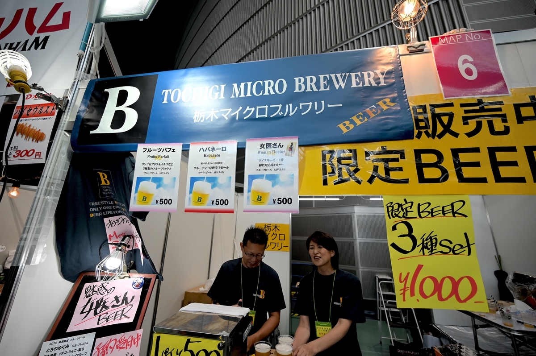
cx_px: 268
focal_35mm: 14
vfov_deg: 81.1
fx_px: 208
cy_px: 178
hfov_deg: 104.3
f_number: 4
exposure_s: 1/125
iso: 400
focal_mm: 14
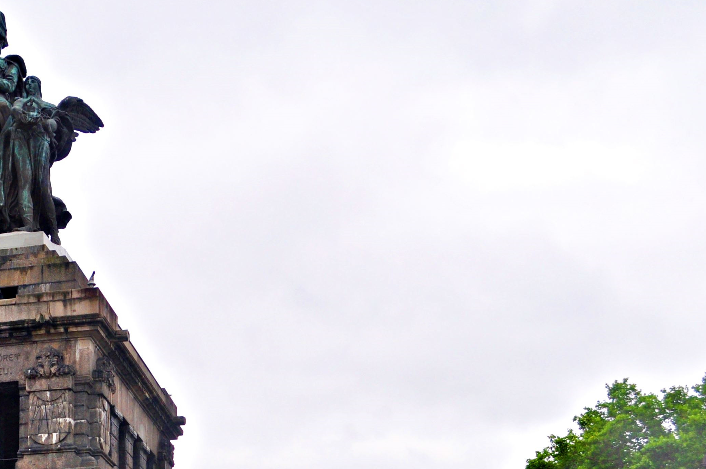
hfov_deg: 31.5
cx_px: 127
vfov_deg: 21.3
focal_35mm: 62
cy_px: 436
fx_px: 1214
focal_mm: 20
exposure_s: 1/160
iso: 200
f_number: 6.3
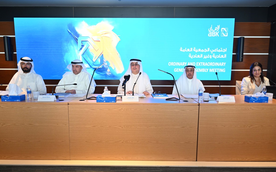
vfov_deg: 49.3
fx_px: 188
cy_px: 89
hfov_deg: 72.5
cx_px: 136
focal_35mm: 25
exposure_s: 1/160
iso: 800
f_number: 2.8
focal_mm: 24
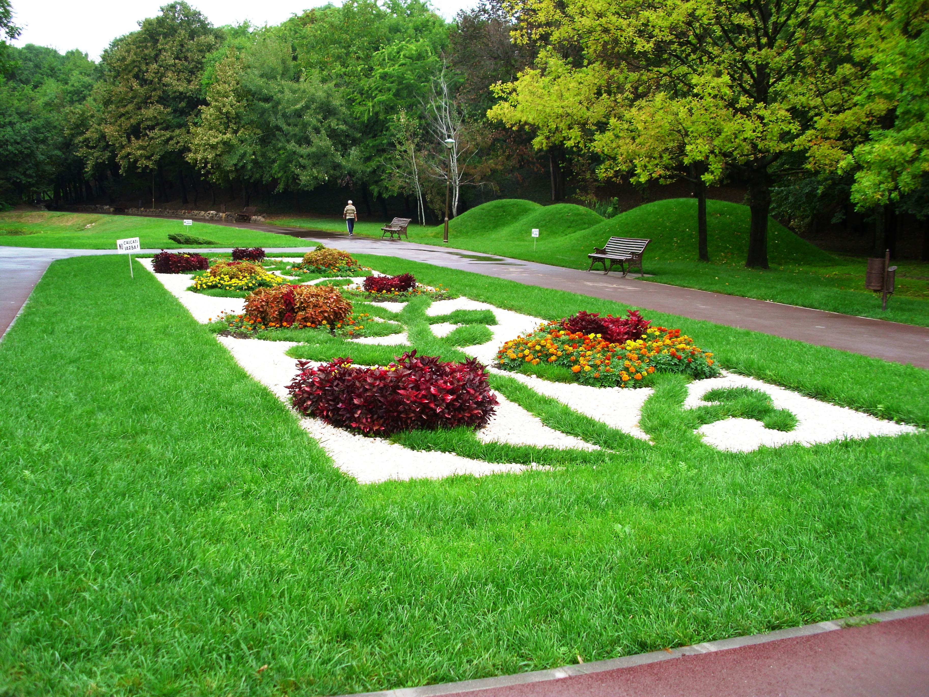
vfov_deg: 40.7
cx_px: 464
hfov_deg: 52.6
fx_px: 939
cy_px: 348
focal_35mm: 35
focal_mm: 6.2
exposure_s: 1/133
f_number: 3
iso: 50
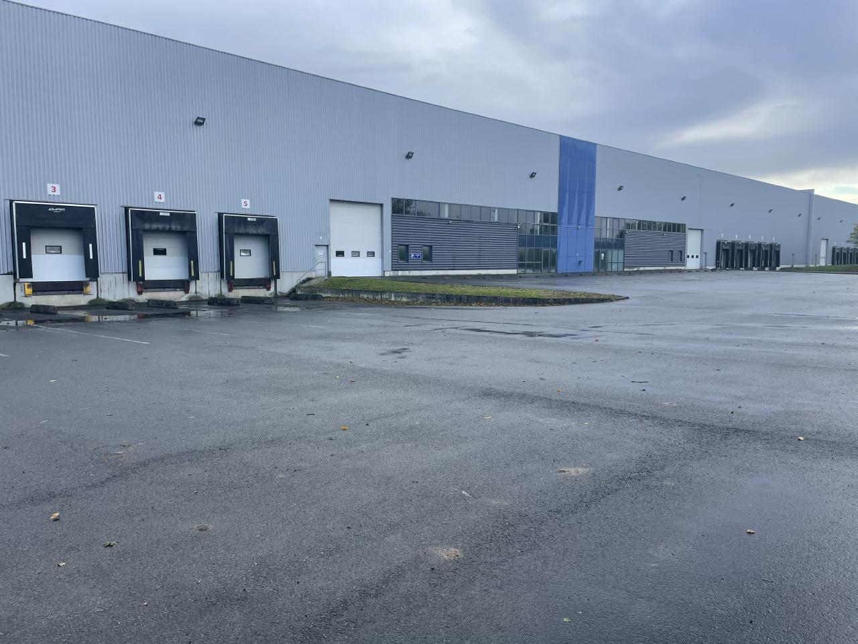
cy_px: 322
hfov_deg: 67.3
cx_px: 429
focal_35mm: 26
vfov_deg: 53.1
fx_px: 644
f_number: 1.6
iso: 32
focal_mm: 4.2
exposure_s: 1/779
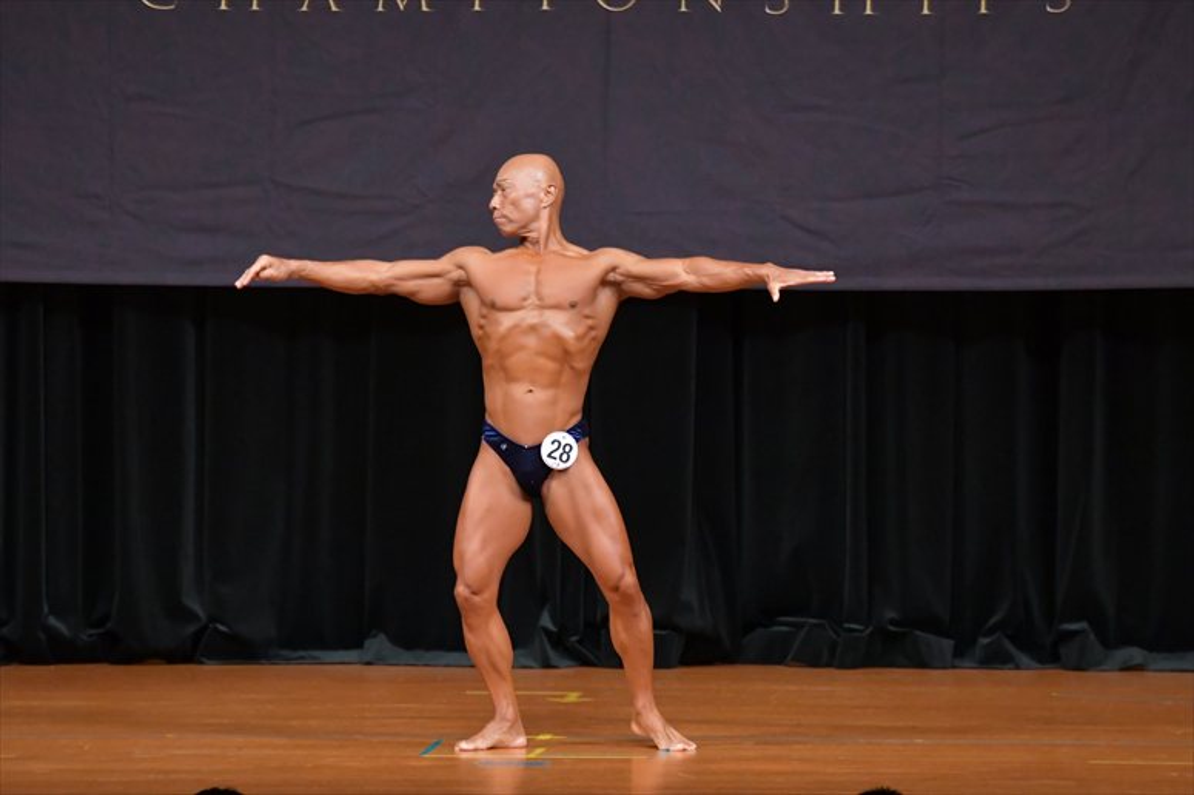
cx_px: 597
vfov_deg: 4.8
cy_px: 398
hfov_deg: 7.2
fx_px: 9448
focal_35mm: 285
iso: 5000
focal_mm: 190
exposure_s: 1/400
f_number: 5.6
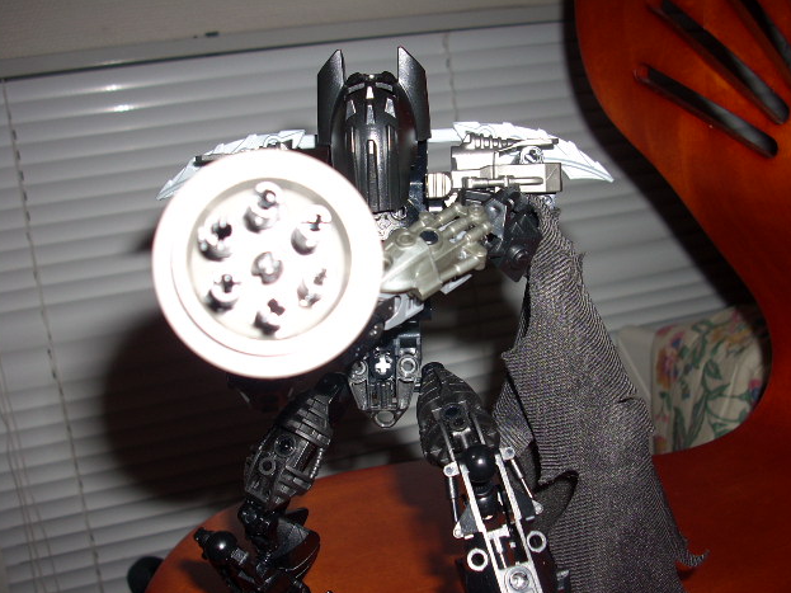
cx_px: 389
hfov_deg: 49.0
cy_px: 292
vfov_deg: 37.7
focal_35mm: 38
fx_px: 868
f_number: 2.8
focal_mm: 6.2
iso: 64
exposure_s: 1/60
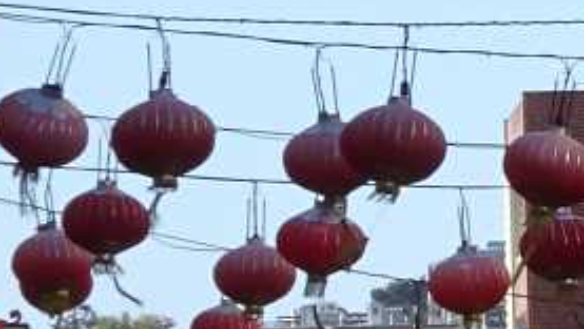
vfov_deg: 2.0
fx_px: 9604
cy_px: 95
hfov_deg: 3.5
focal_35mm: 620
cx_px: 935
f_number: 5
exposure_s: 1/500
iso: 160
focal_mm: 18.53
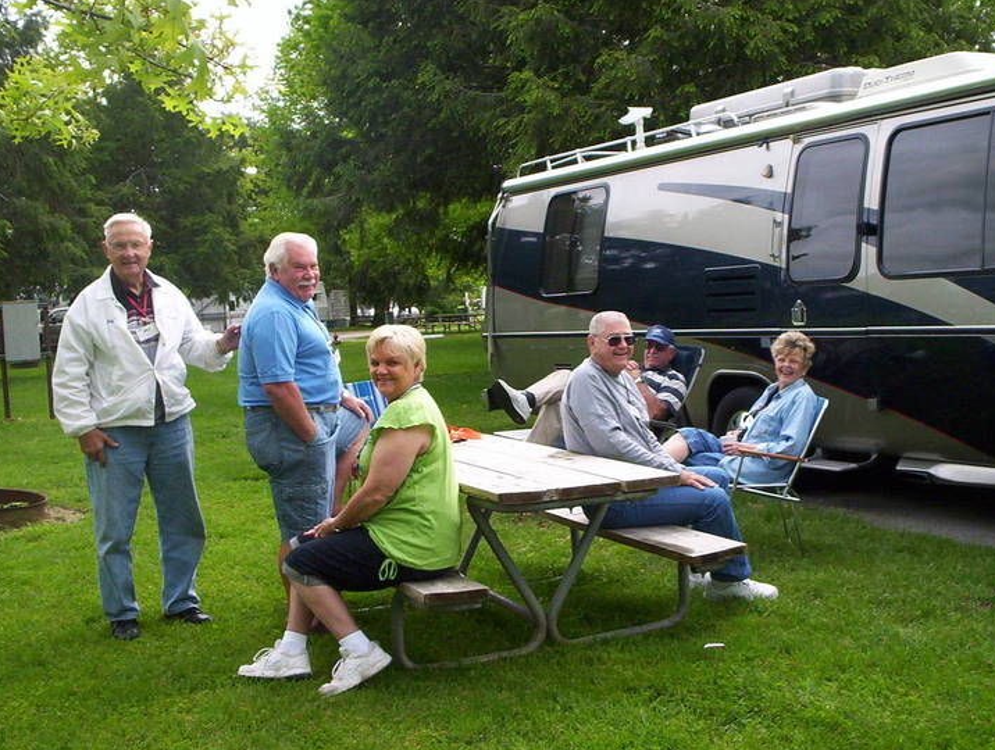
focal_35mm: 43
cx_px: 532
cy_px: 333
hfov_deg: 43.7
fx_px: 1238
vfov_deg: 33.7
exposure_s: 1/245
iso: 100
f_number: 4.5
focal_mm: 4.99
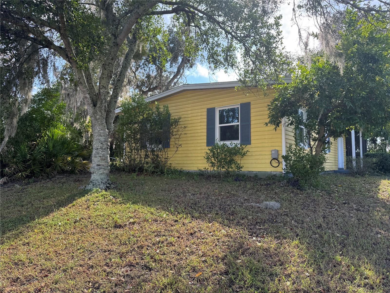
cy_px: 146
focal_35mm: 24
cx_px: 195
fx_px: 270
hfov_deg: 71.6
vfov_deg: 56.8
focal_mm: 6.76
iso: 80
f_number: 1.78
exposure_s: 1/782
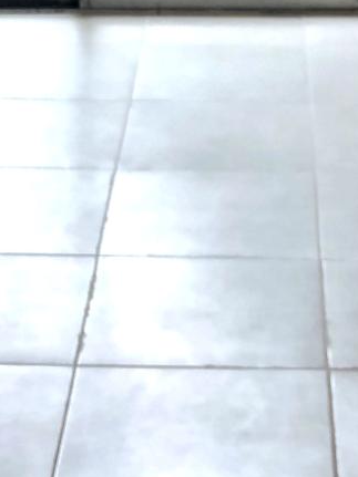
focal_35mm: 130
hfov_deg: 11.4
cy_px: -323
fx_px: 1794
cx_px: 121
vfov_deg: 13.8
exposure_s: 1/60
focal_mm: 4
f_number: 1.8
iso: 125
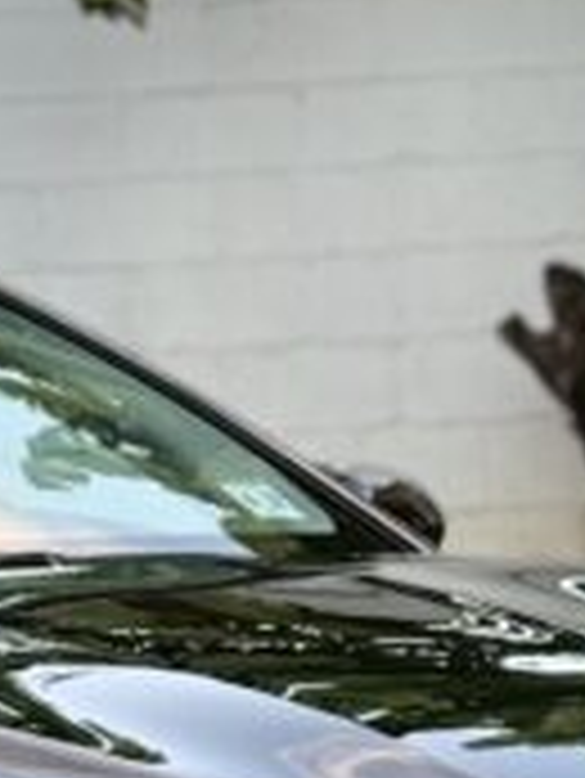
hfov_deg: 5.2
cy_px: 333
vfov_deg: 7.0
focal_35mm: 284
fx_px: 6391
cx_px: -288
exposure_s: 1/204
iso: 160
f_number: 1.78
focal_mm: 6.76
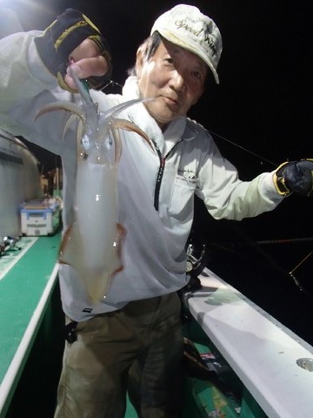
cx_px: 156
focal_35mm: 28
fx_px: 338
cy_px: 209
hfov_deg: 49.7
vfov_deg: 63.4
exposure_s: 1/30
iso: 400
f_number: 3.9
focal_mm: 5
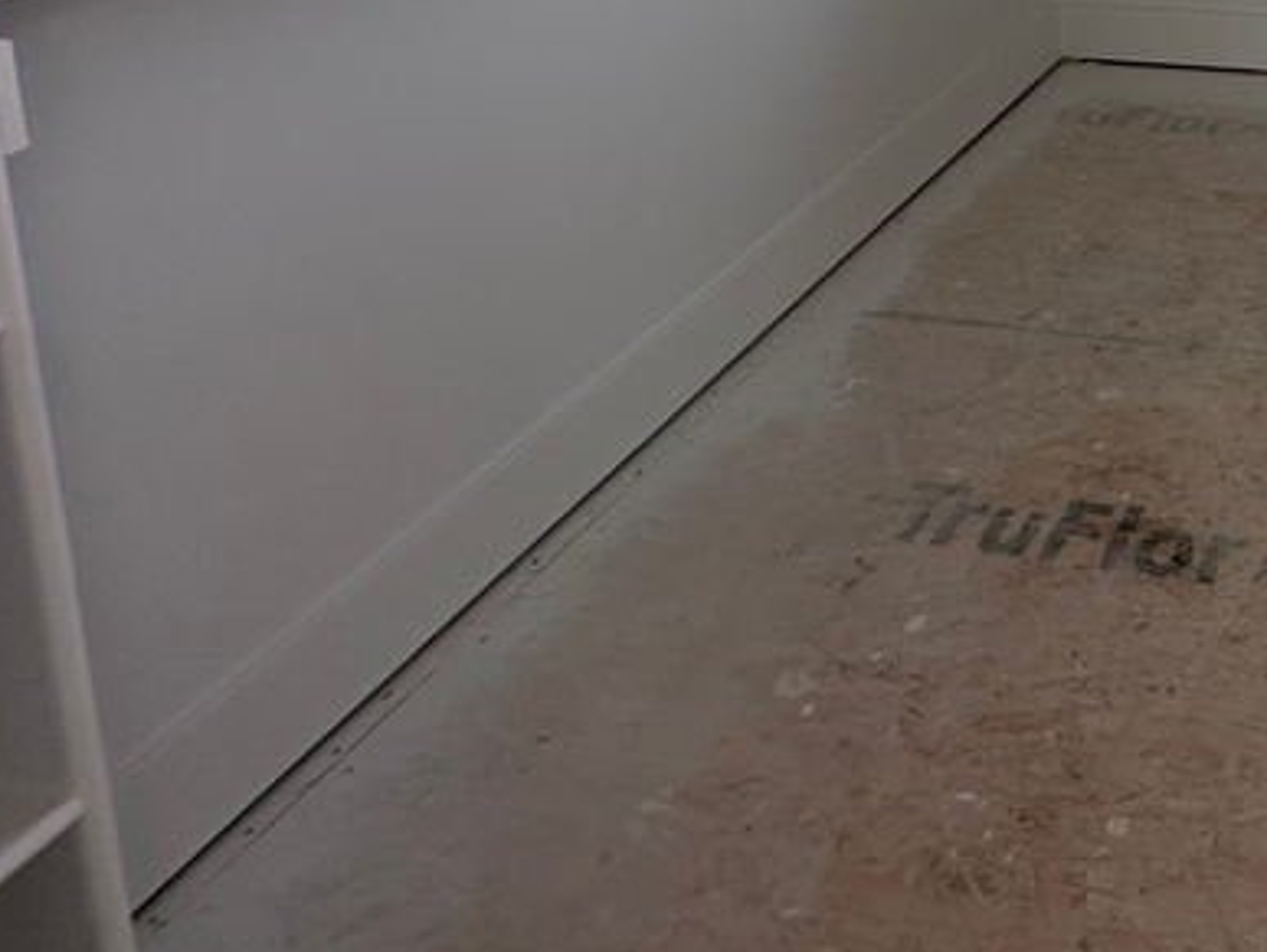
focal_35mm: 37
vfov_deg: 30.4
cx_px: 1427
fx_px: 1356
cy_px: -294
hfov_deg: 39.7
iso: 64
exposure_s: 1/99
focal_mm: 2.22
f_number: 2.2
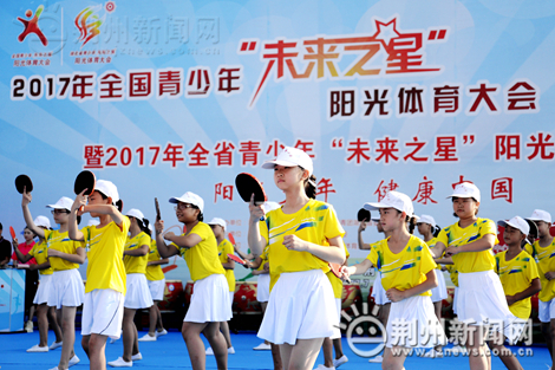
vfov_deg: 19.4
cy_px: 185
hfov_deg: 28.9
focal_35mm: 70
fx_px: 1079
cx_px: 278
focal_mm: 70
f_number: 4.5
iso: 800
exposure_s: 1/3200
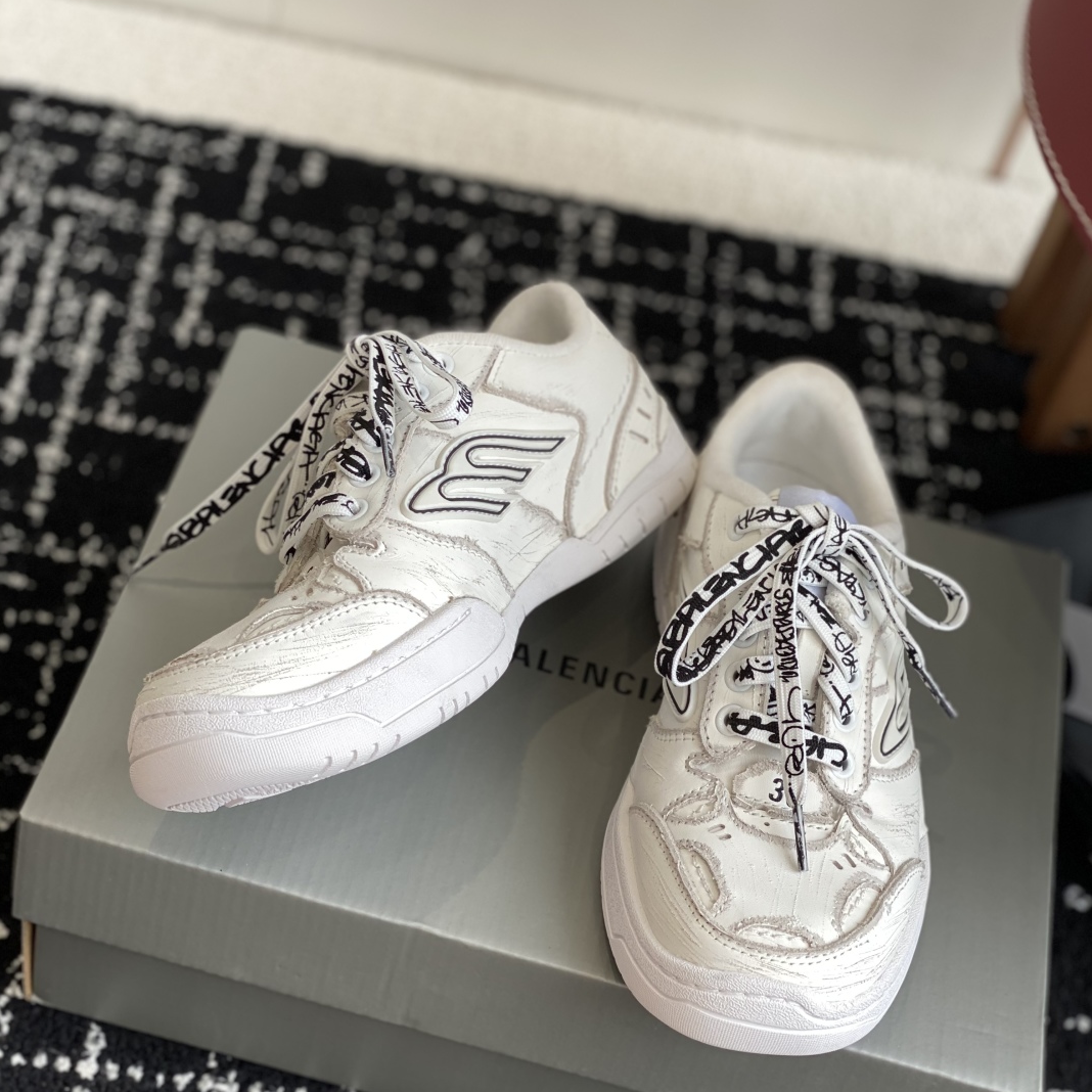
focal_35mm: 62
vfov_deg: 27.7
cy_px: 586
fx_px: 2213
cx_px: 550
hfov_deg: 27.7
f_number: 2
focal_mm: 6
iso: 20
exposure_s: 1/122
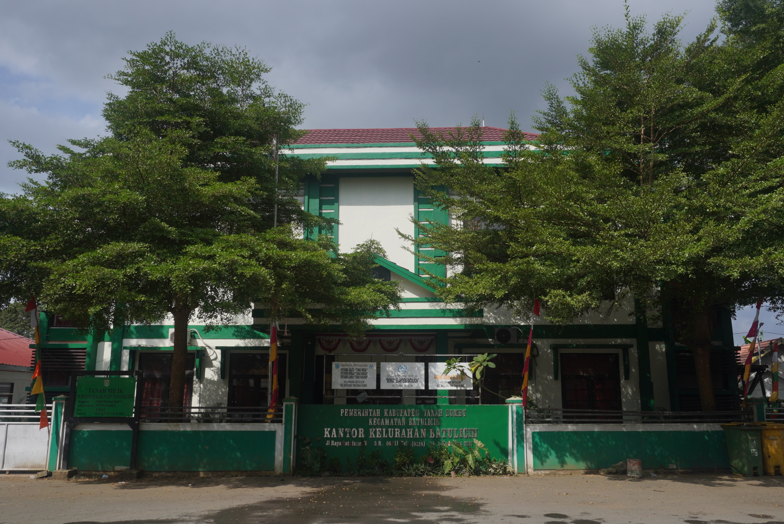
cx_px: 392
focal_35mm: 30
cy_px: 262
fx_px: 654
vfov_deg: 43.7
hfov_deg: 61.9
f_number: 13
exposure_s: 1/250
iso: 100
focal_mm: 20
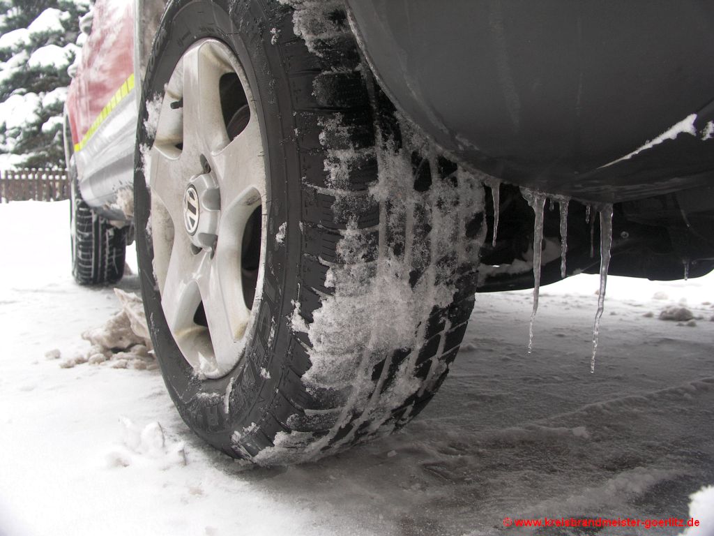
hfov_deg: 58.4
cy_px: 268
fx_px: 639
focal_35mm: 31
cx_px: 357
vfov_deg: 45.4
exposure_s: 1/25
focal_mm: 8.2
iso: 100
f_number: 2.8
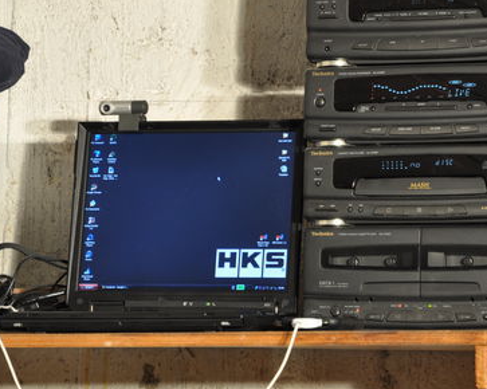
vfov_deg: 7.3
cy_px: 129
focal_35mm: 211
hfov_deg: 9.2
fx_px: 3037
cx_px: 239
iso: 400
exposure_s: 1/8
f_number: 5.6
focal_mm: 85
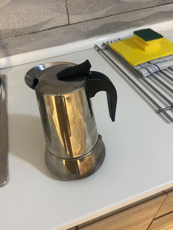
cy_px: 115
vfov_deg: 67.3
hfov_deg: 53.1
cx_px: 86
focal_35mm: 26
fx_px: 173
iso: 320
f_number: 1.8
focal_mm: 4.25
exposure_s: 1/50
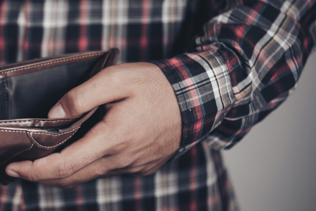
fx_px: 1027
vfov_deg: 11.7
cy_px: 96
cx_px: 18
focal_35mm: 117
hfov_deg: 17.2
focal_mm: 60
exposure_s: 1/200
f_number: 2.8
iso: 200
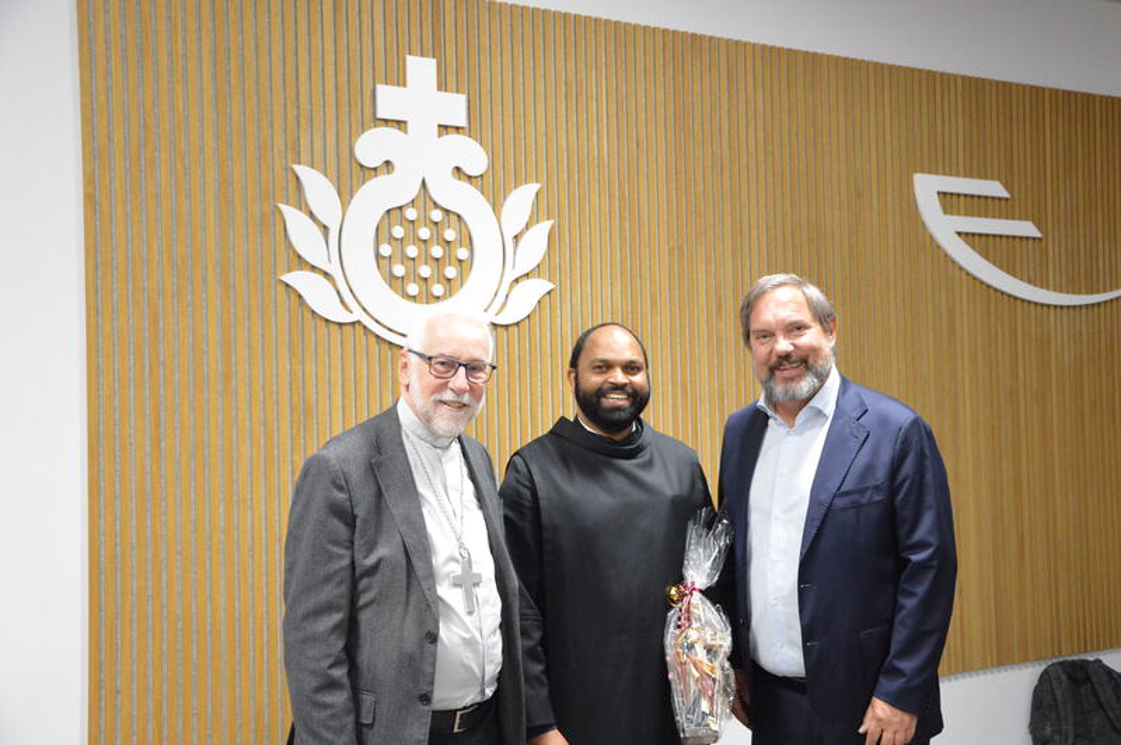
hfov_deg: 46.4
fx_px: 1307
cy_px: 372
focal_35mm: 42
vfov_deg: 31.8
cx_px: 560
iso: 3200
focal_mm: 28
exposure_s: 1/50
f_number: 4
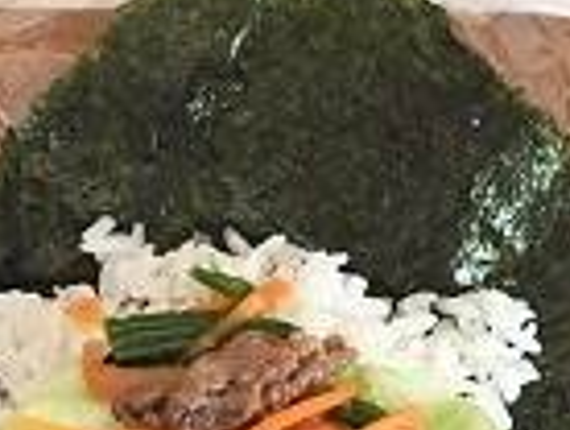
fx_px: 1732
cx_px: 355
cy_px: 527
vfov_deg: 13.7
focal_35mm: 105
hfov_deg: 18.7
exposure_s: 1/30
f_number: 2.2
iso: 125
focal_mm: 4.2
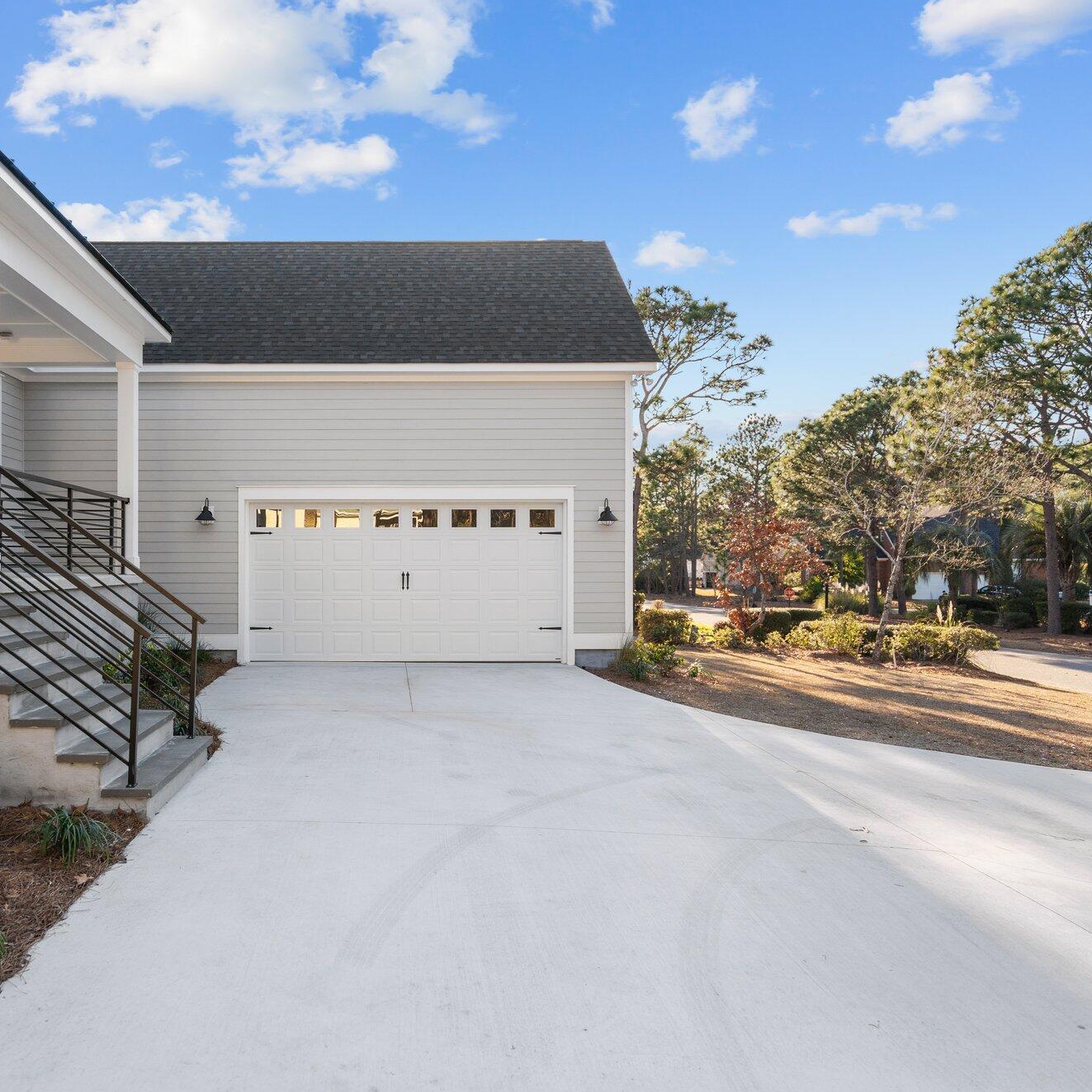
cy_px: 531
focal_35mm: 25
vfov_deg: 62.9
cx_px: 390
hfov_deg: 61.8
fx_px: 892
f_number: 4
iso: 250
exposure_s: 1/1000
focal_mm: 19
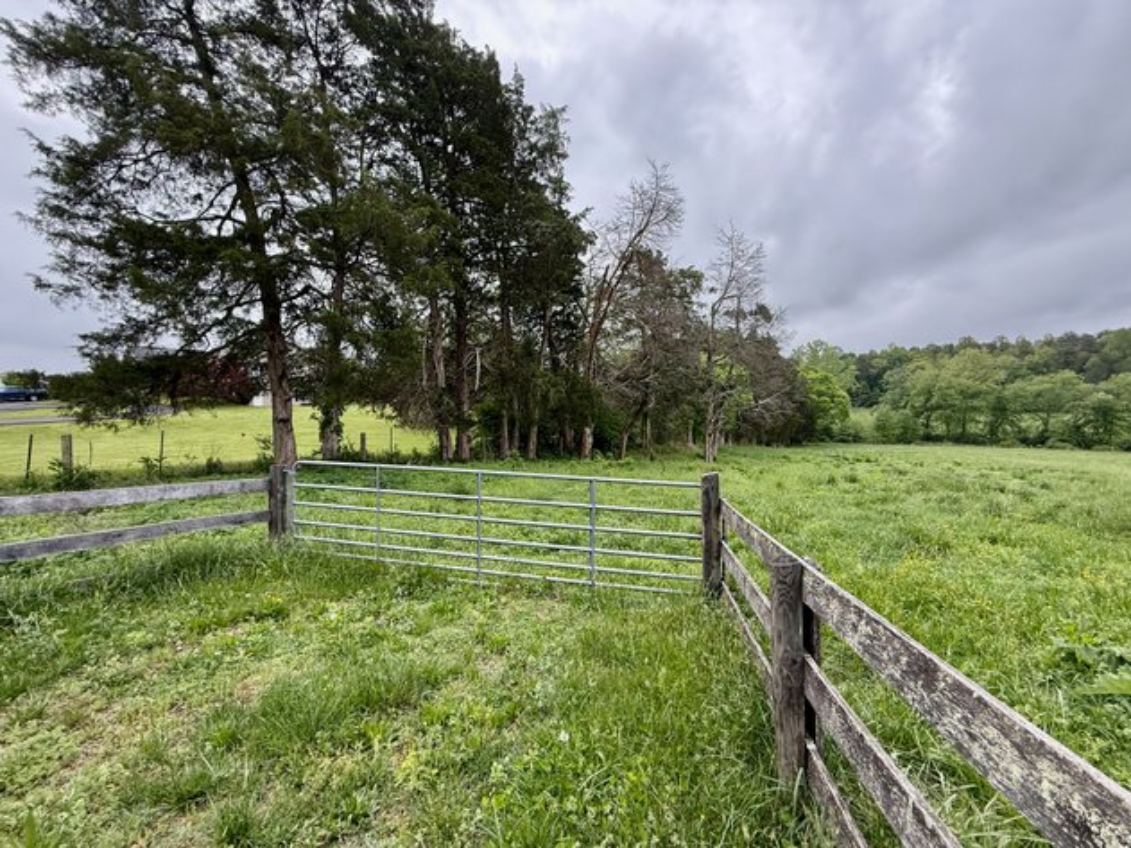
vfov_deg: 85.7
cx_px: 566
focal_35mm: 14
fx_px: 457
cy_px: 424
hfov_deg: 102.1
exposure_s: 1/196
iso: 64
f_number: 2.2
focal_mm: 2.22
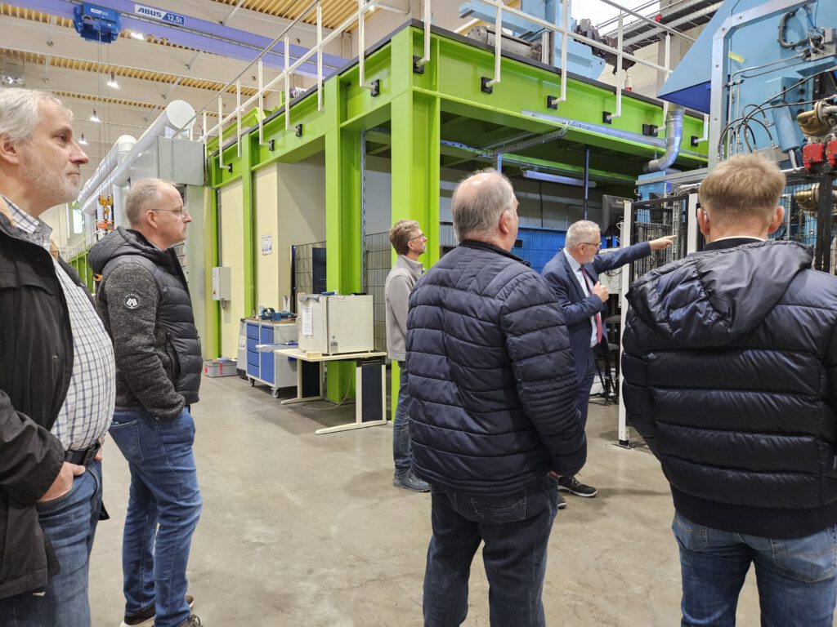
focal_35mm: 23
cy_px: 314
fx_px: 556
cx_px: 418
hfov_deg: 73.9
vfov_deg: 58.9
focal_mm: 5.4
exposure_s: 1/100
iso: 800
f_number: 1.8
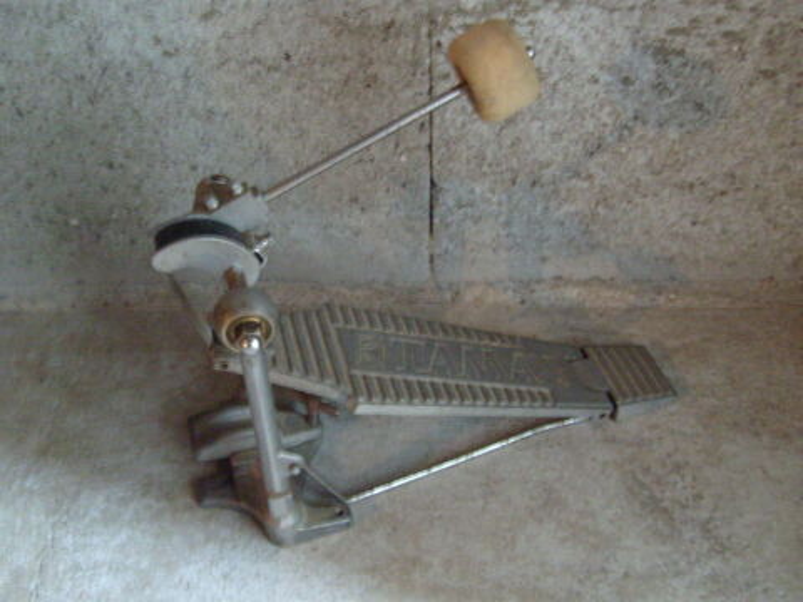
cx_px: 402
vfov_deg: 40.7
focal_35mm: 35
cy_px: 301
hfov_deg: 52.6
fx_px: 812
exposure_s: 1/8
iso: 400
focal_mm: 5.8
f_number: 2.8
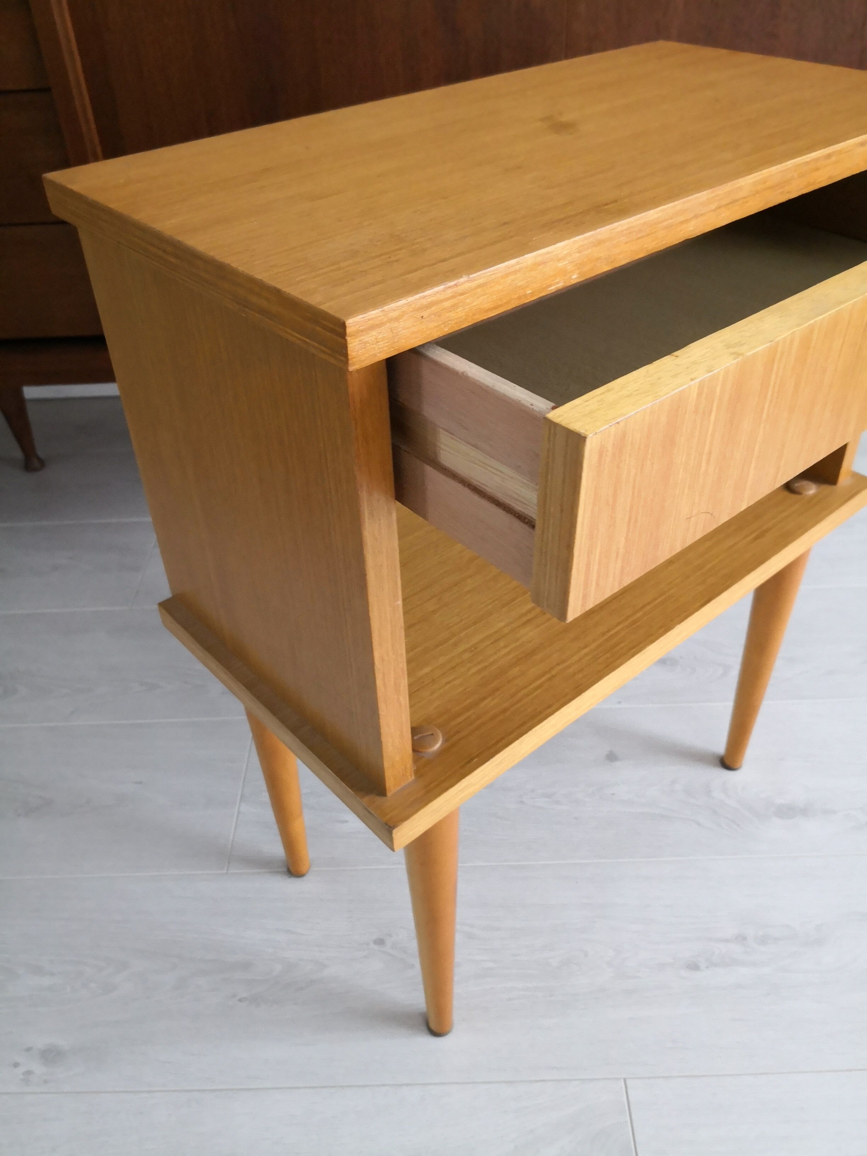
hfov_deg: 51.4
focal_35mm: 27
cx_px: 434
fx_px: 902
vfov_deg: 65.3
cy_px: 578
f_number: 1.6
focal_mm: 3.95
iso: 400
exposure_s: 1/25
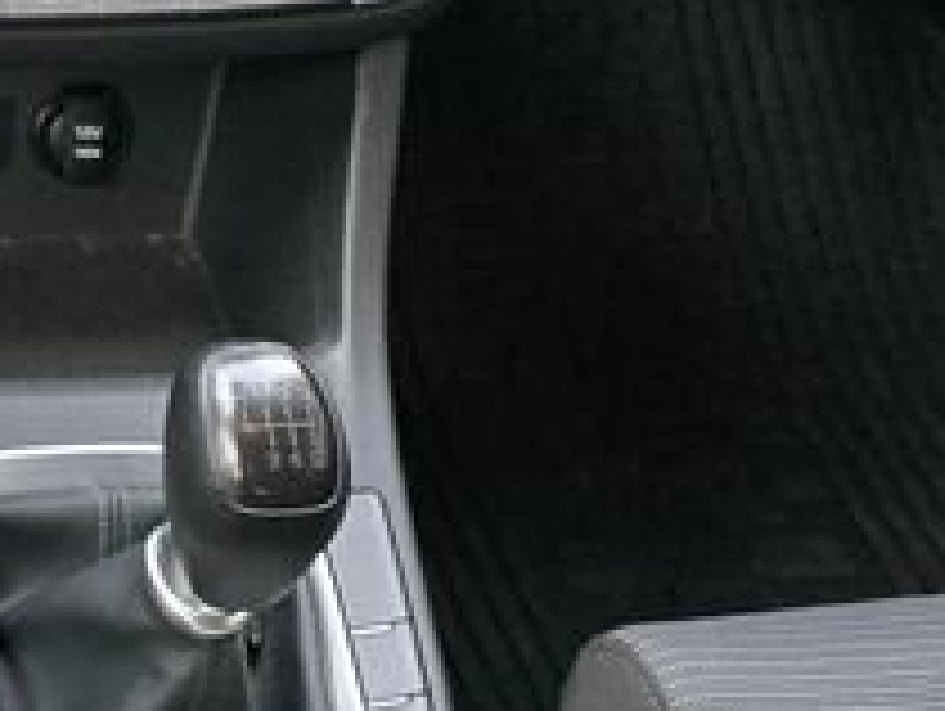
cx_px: -765
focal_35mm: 112
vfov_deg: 13.1
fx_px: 3061
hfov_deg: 15.2
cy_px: -18
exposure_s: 1/180
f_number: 1.7
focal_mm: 6.3
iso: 160
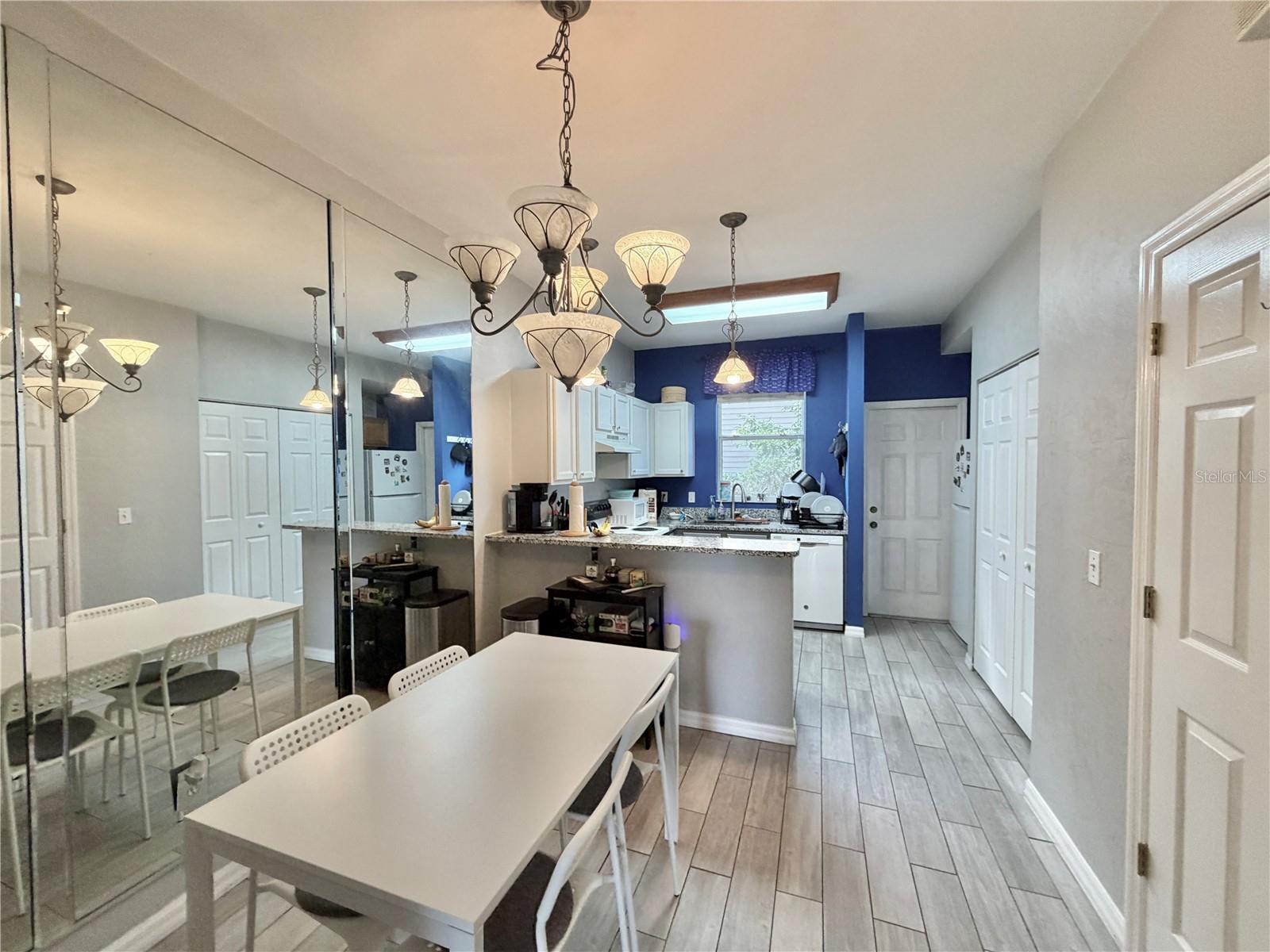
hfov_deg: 102.1
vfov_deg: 85.7
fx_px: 514
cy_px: 476
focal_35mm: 14
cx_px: 635
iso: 250
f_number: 2.2
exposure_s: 1/120
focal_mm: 2.22
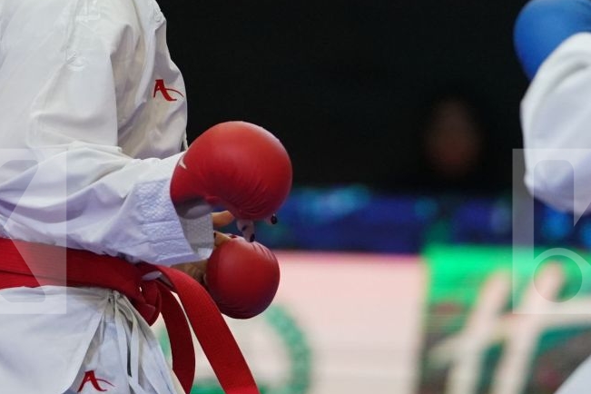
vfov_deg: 2.5
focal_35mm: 553
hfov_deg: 3.7
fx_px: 9078
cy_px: 231
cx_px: 290
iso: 4000
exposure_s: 1/1000
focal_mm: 200
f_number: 2.8
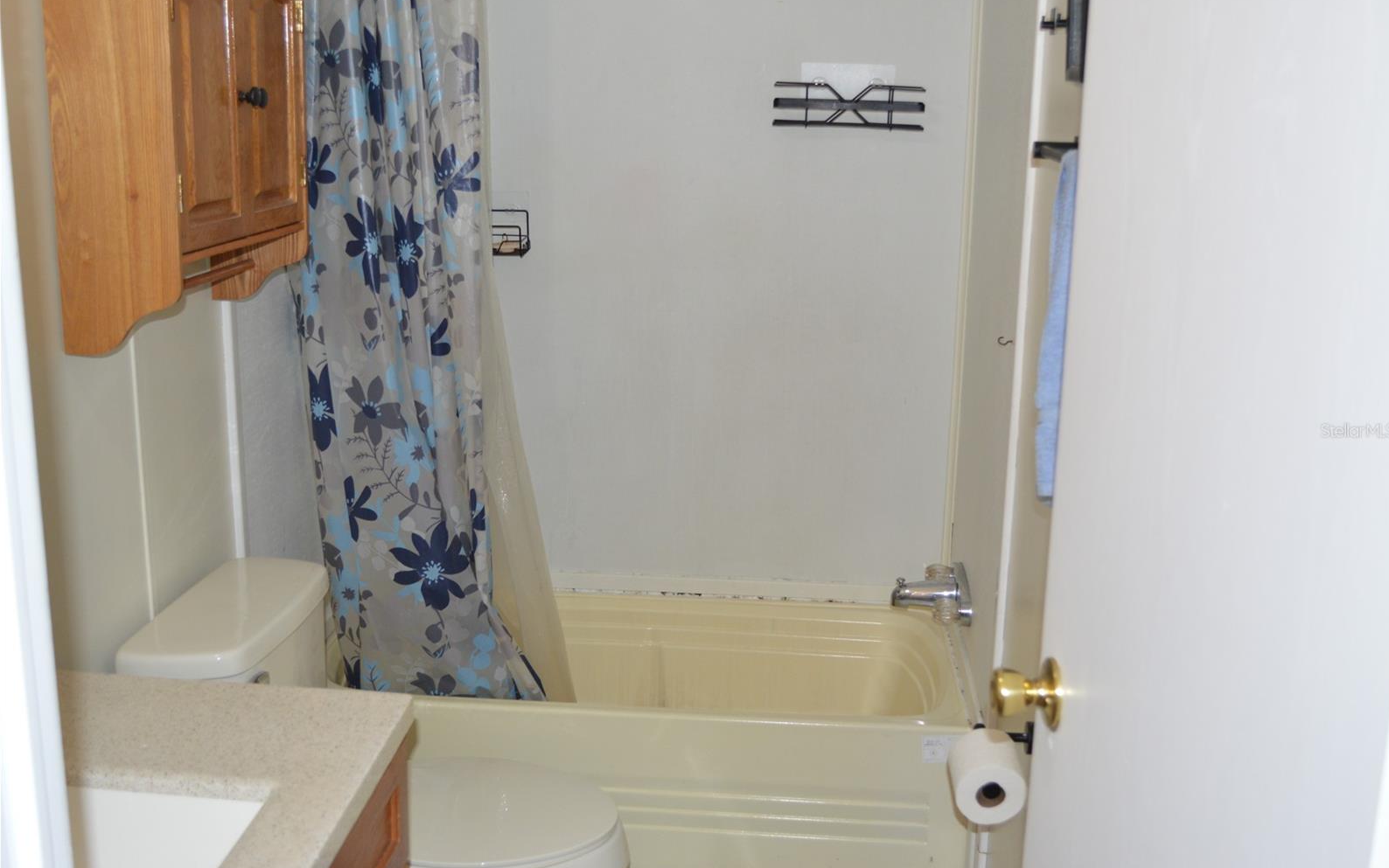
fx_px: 1514
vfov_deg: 32.0
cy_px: 431
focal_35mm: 40
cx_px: 699
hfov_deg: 49.3
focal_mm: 26
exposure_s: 1/60
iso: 560
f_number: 4.2
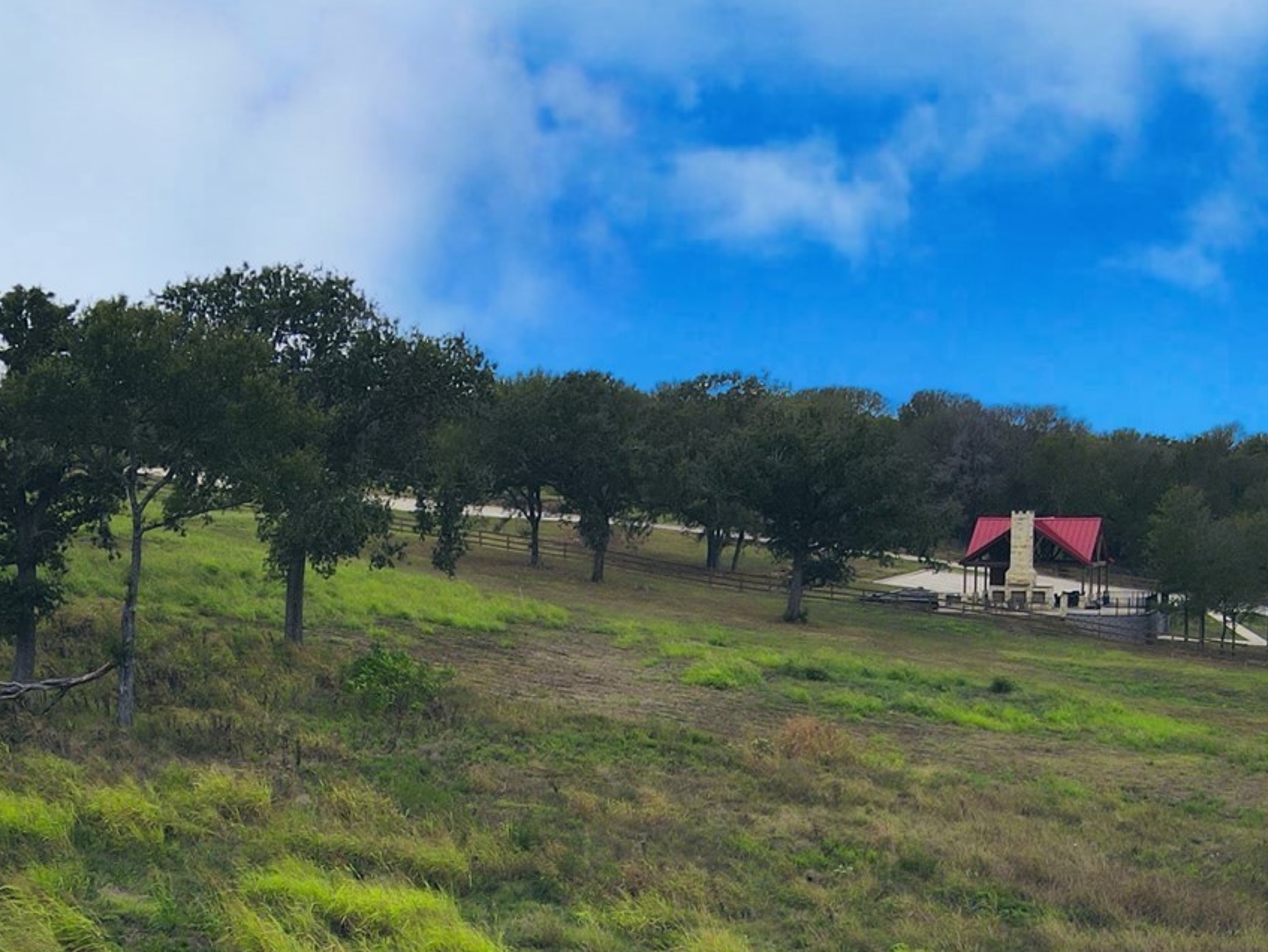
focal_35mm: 58
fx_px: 2125
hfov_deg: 33.2
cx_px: 605
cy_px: 930
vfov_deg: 24.2
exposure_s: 1/350
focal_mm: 4.5
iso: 100
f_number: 2.8
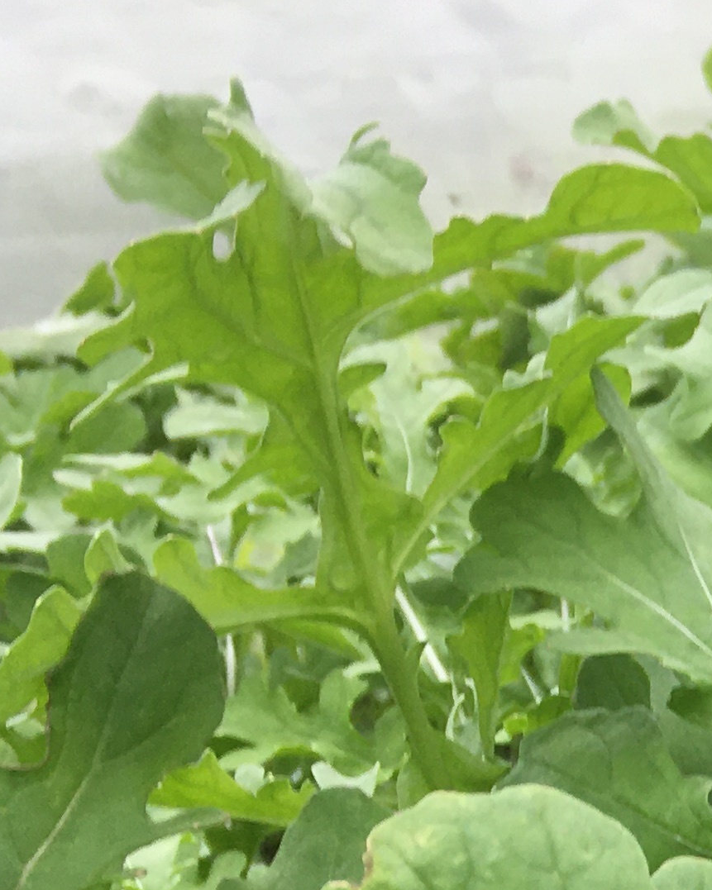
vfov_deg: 17.3
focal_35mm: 106
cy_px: 1063
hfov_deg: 12.3
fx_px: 2793
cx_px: 1547
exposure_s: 1/379
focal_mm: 4.15
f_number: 2.2
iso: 25
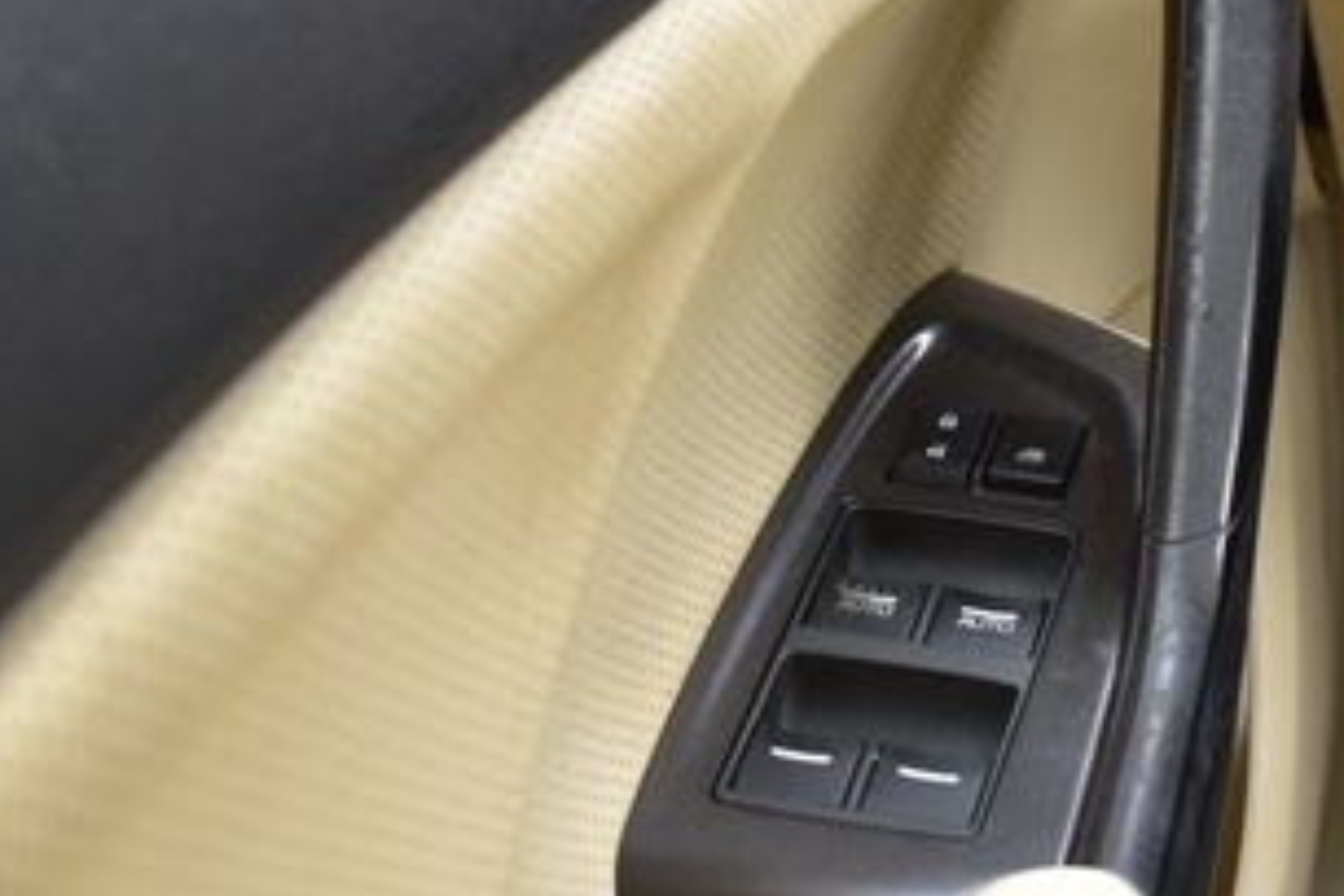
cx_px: 1208
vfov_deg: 14.8
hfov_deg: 21.9
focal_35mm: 91
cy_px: 9
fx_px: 3399
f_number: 6.3
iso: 400
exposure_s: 1/15
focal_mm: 29
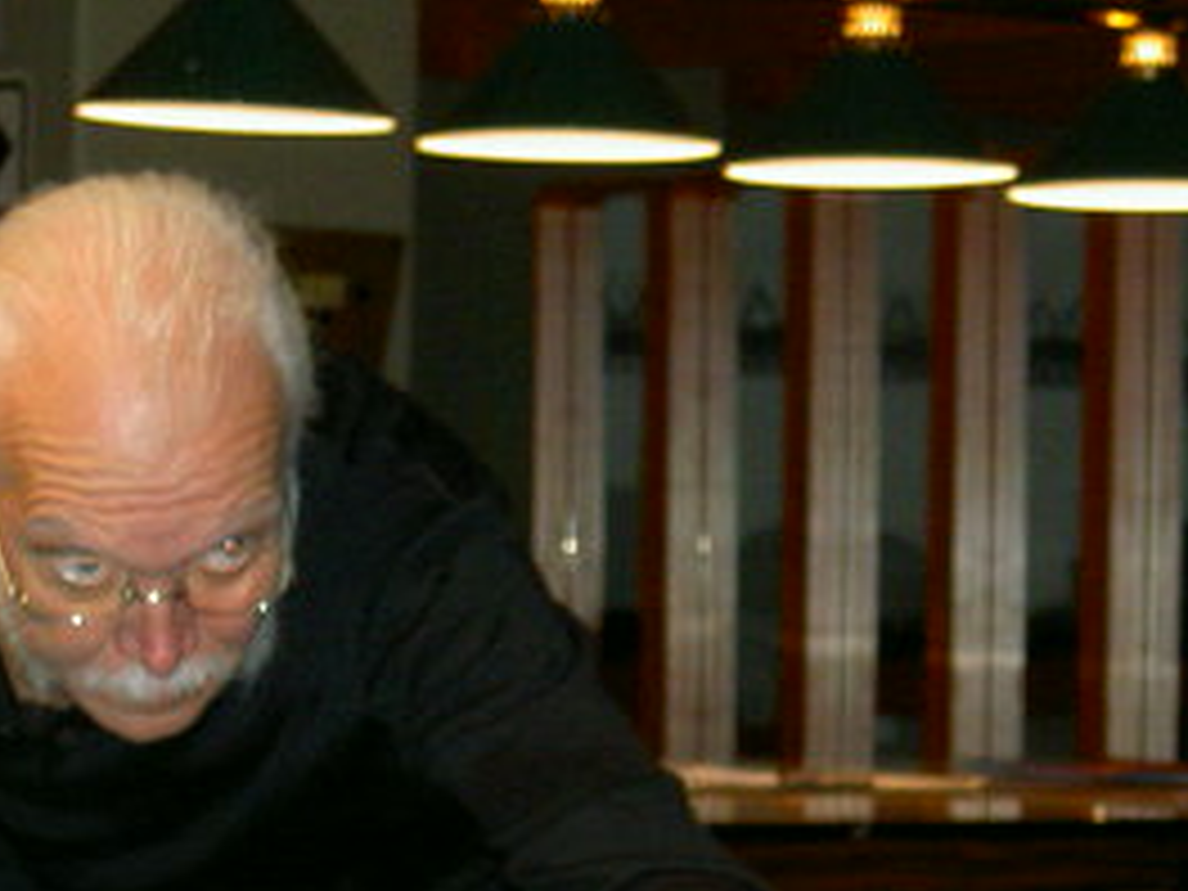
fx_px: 5731
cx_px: 747
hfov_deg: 11.8
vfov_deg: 8.8
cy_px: 860
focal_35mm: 167
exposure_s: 1/73
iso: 100
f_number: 3.7
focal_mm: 14.2
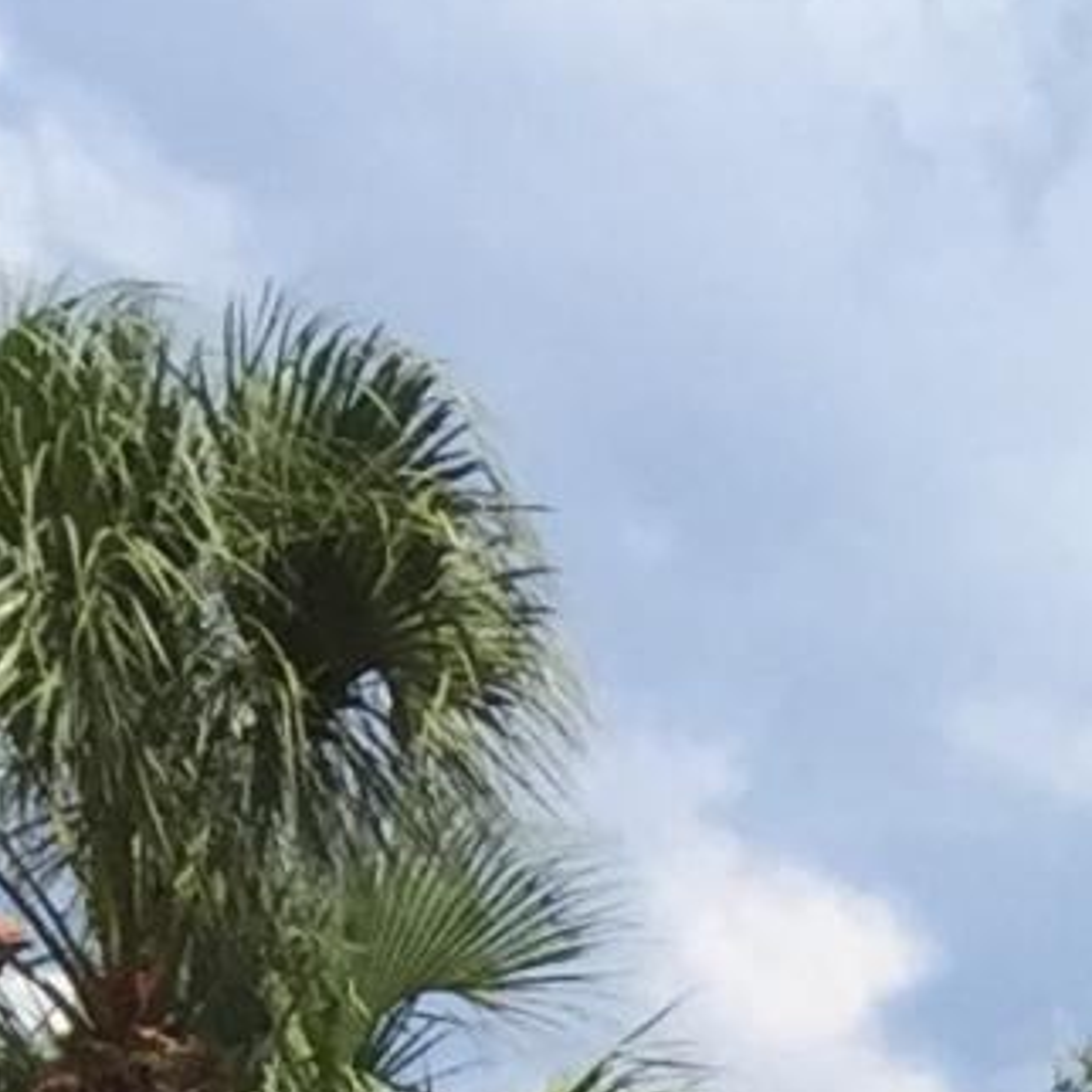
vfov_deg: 6.7
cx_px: 3859
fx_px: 8530
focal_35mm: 239
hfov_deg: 6.4
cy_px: 3249
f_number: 2.2
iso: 32
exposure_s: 1/2083
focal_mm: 4.15
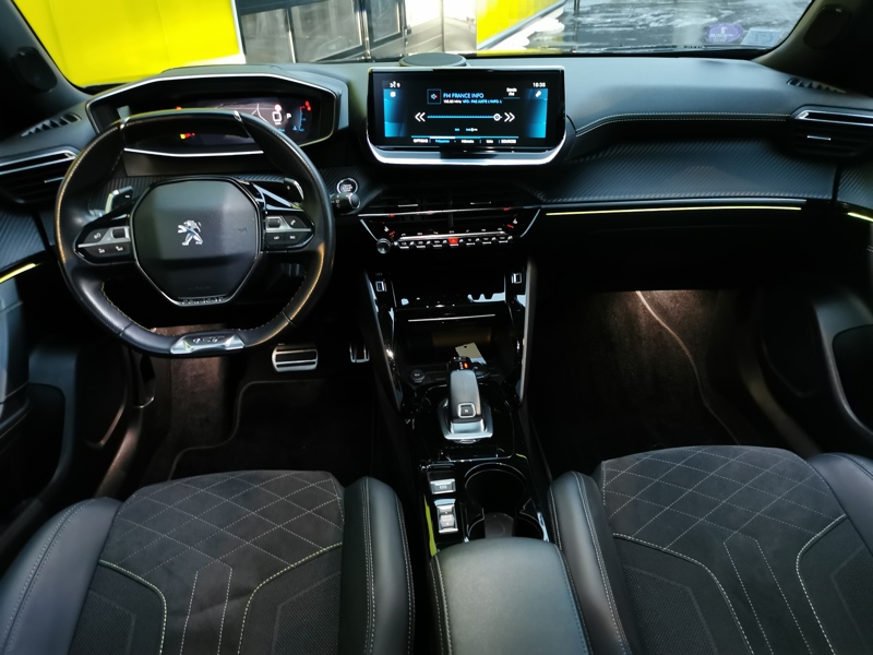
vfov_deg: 51.4
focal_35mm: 27
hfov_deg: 65.3
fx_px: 681
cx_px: 436
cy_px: 328
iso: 400
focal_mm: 5.58
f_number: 1.8
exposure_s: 1/25
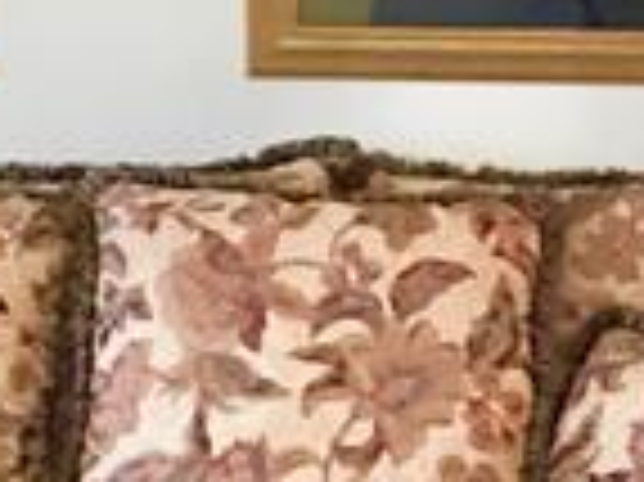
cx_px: 874
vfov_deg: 8.5
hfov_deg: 11.1
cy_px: 5
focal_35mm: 174
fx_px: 3234
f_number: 2.4
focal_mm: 3.3
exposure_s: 1/30
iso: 125
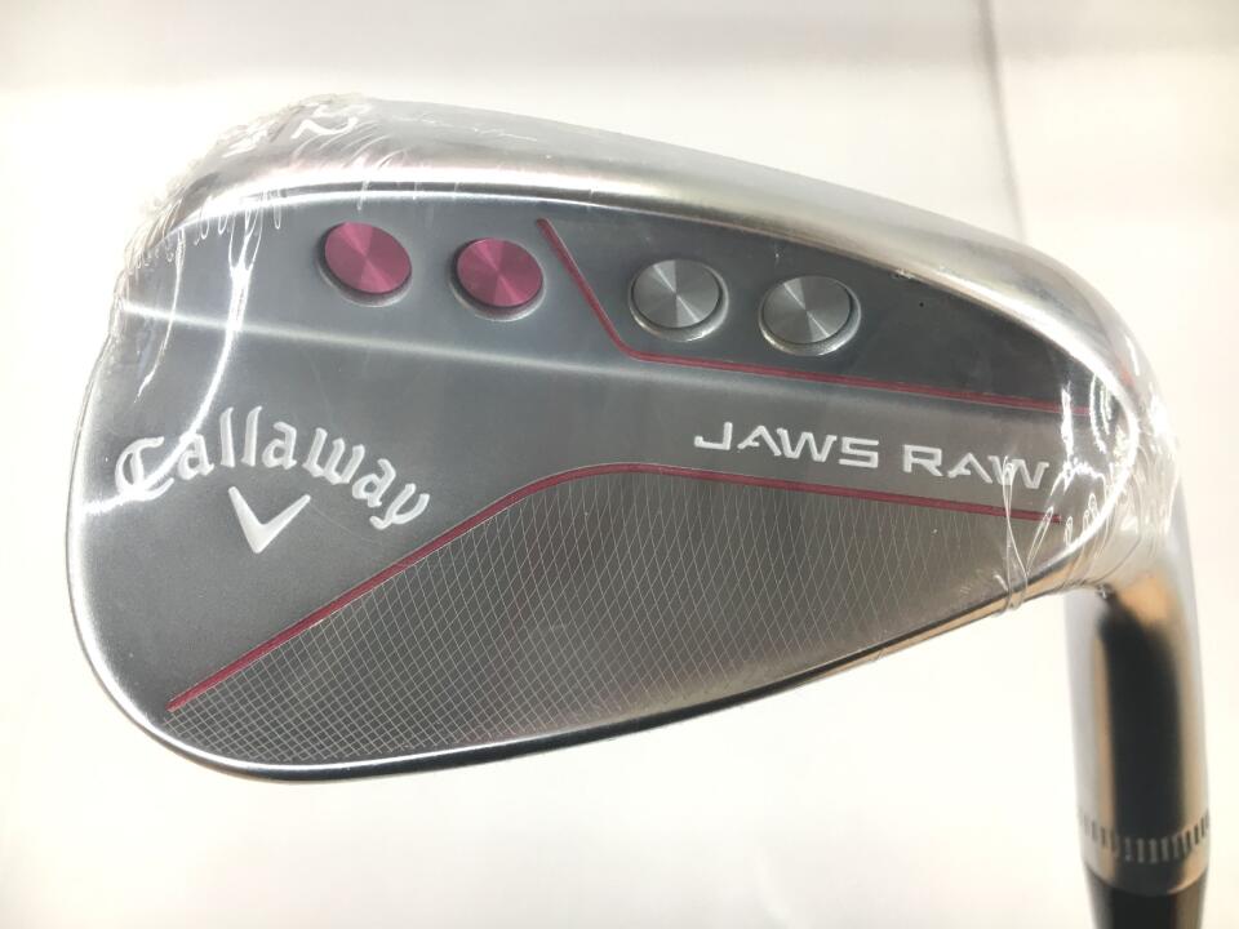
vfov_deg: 48.2
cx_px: 620
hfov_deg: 61.7
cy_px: 464
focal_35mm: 29
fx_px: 1038
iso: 50
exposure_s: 1/30
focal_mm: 4.15
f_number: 2.2
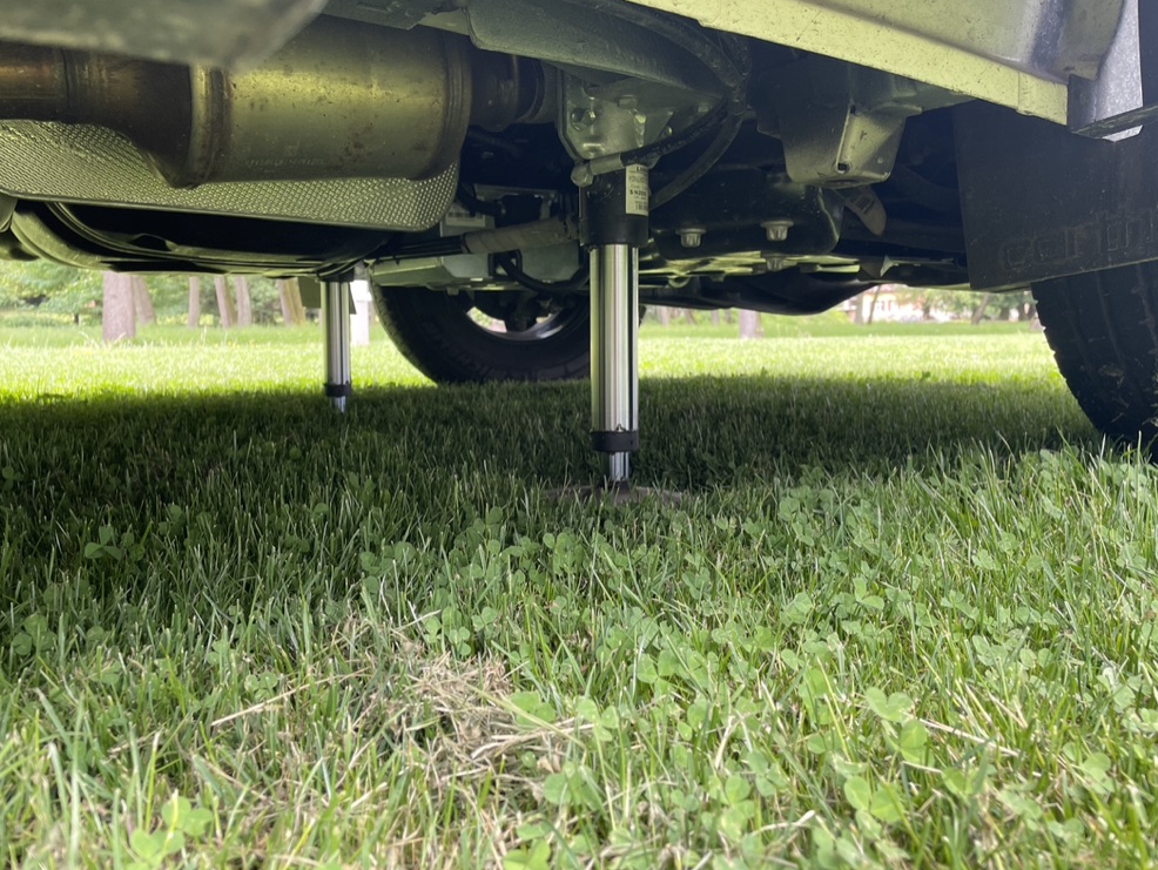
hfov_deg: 65.3
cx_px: 583
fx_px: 904
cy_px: 428
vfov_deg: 51.4
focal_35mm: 27
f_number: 1.6
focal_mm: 4.2
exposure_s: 1/121
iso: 64
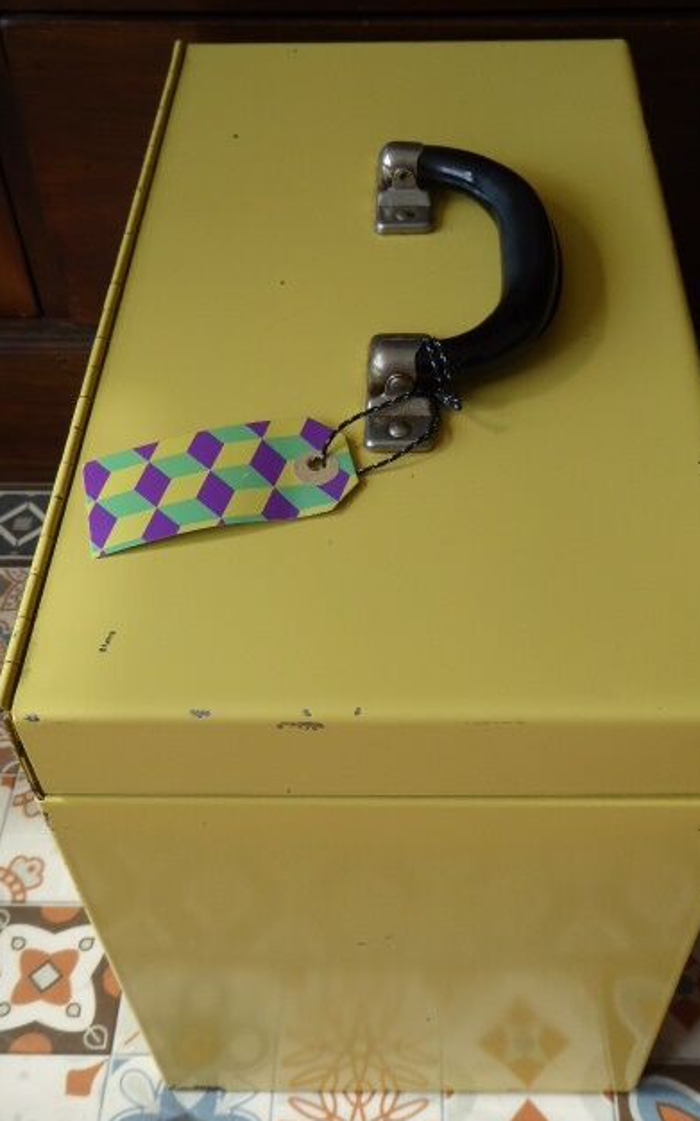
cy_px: 564
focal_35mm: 39
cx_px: 397
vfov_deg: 50.4
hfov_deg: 32.7
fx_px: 1191
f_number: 3.7
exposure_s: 1/60
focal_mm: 6.3
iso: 100
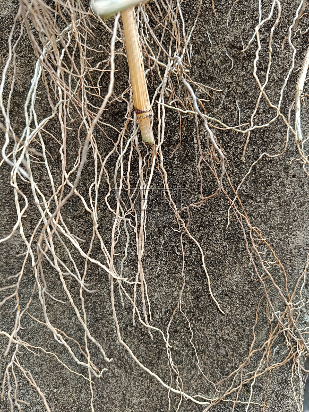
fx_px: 286
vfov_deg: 71.6
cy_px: 206
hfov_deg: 56.8
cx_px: 154
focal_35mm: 24
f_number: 1.88
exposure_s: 1/102
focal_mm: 5.59
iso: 70
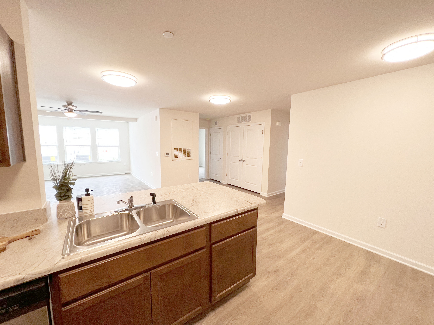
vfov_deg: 89.9
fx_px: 163
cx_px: 217
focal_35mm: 13
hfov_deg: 106.2
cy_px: 162
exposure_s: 1/120
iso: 160
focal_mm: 1.57
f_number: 1.8
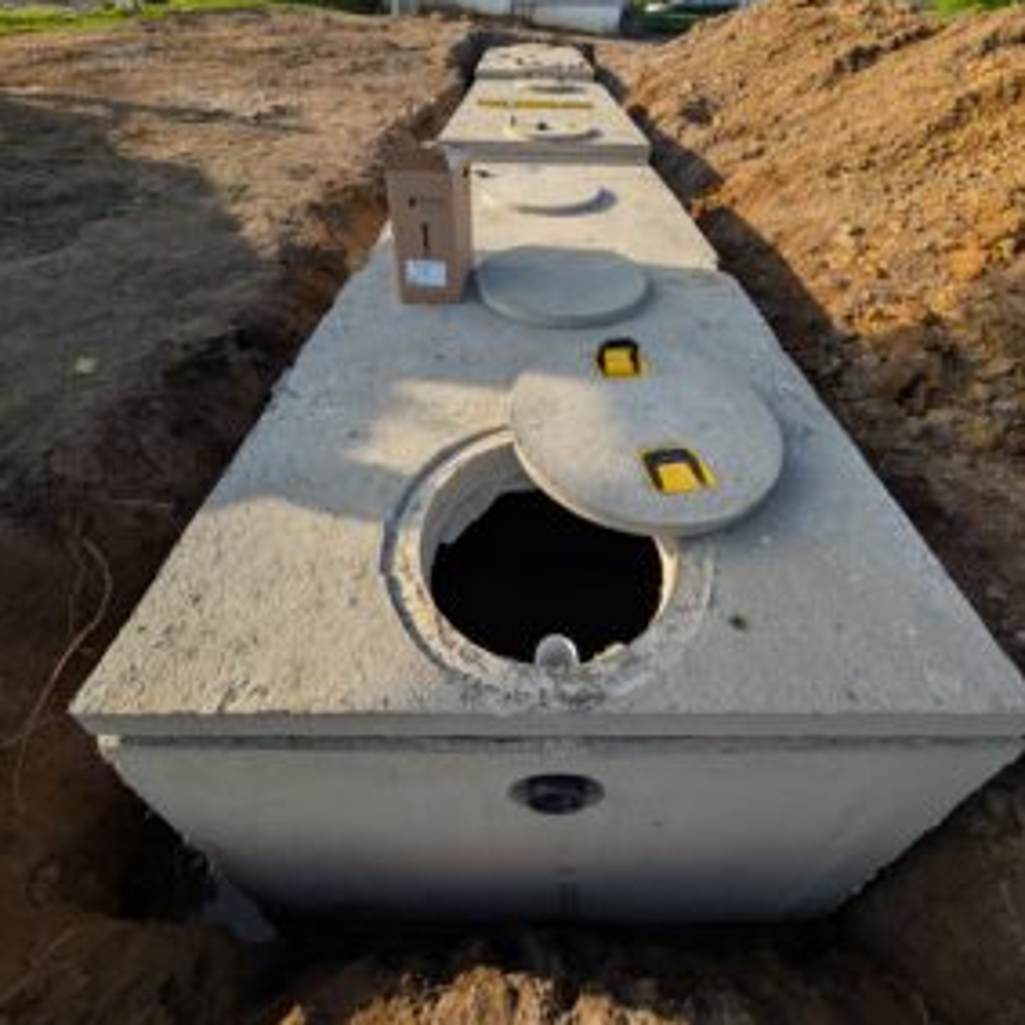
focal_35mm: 15
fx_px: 503
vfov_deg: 86.3
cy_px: 304
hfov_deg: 91.0
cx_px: 541
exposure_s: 1/1502
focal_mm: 2.02
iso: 52
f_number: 1.7
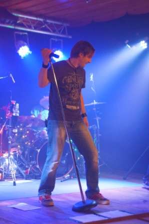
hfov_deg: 18.2
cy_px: 112
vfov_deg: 27.0
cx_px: 74
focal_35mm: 75
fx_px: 466
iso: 3200
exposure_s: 1/50
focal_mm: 50
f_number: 4.5
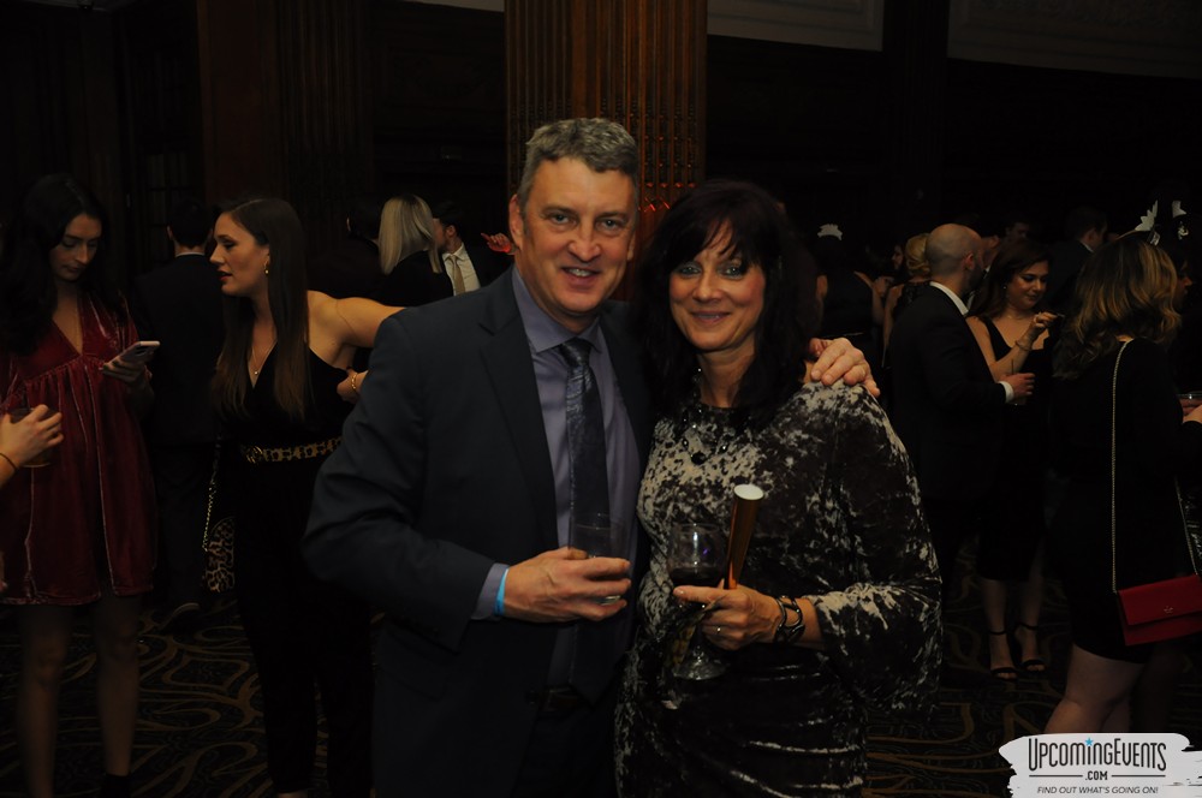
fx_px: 1300
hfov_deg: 49.6
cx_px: 601
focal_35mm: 39
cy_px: 399
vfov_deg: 34.1
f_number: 4
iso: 800
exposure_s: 1/60
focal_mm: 26
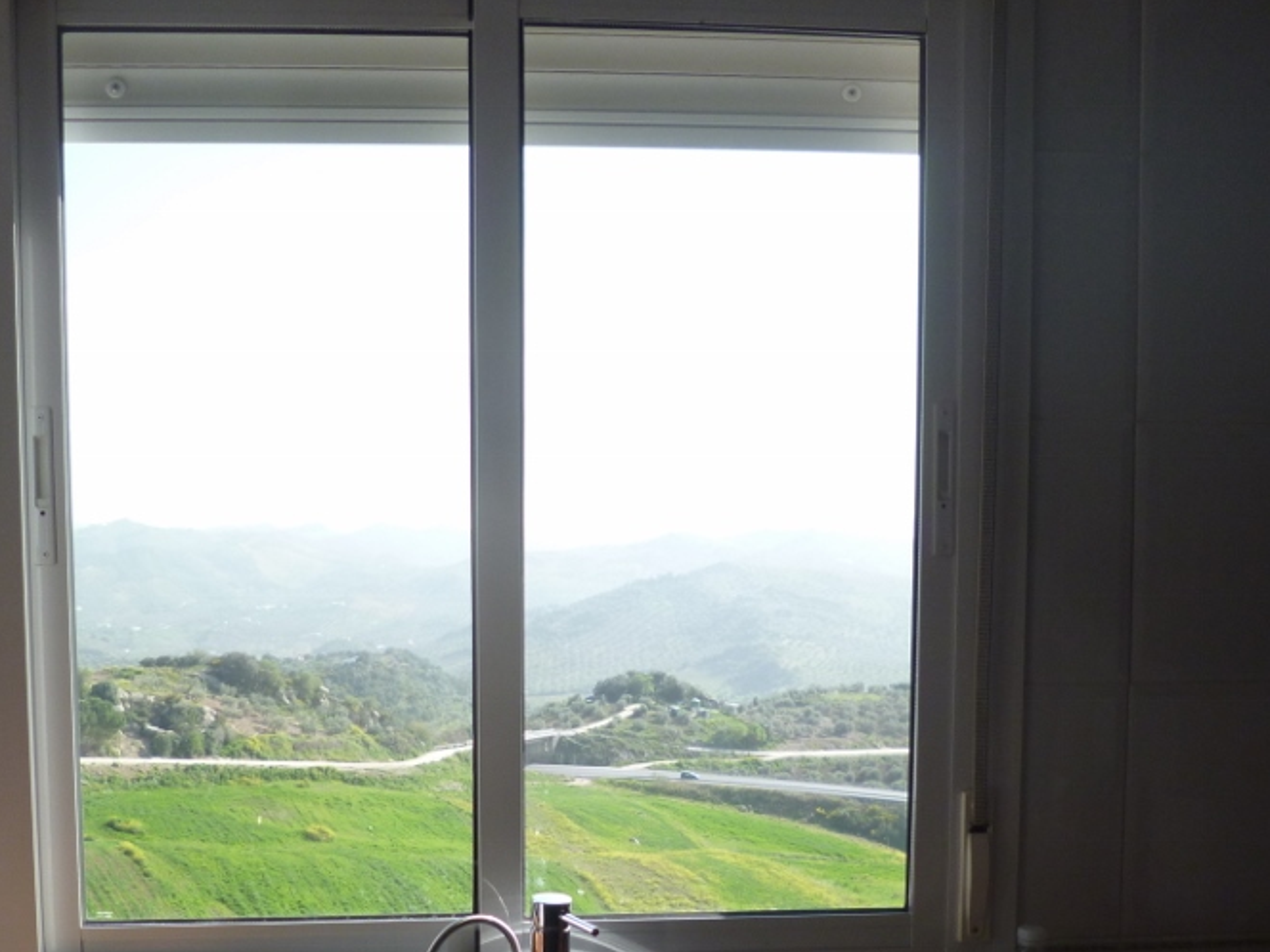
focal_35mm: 37
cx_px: 537
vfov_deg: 38.1
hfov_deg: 50.0
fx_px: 1357
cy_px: 665
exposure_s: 1/500
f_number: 2.5
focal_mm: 4.3
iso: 100
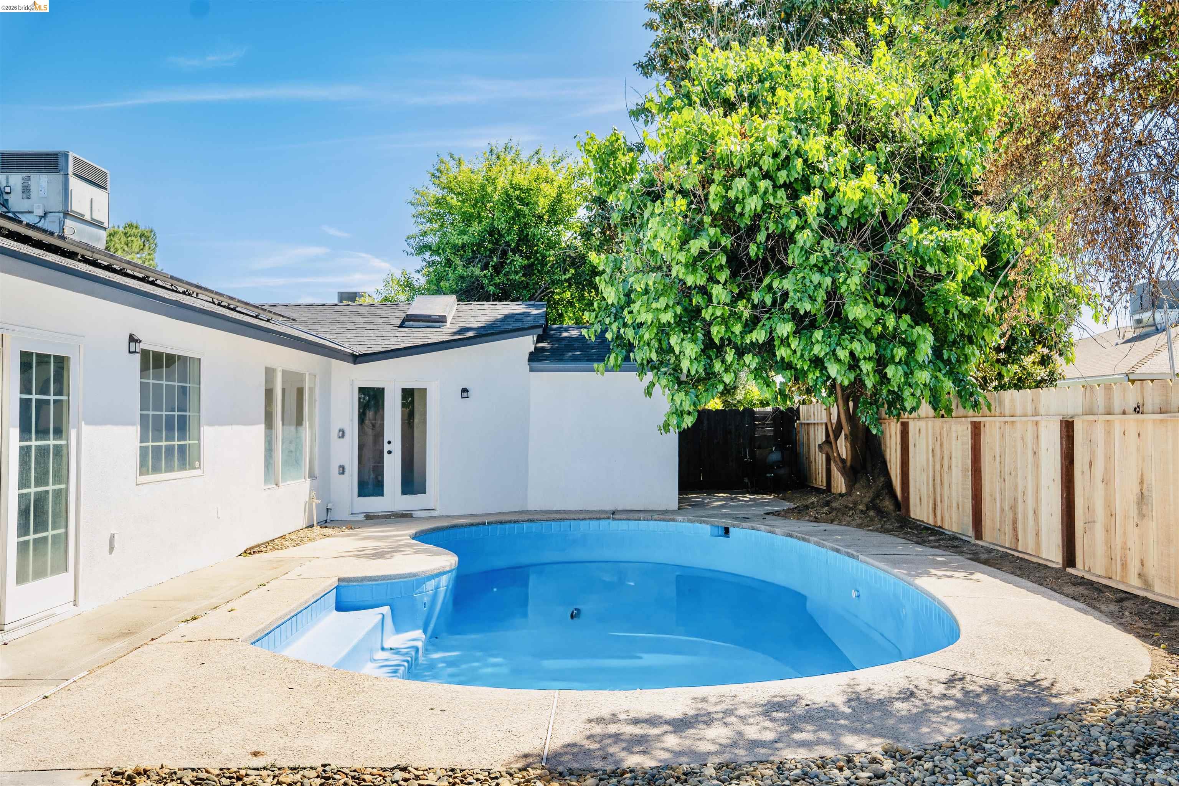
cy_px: 393
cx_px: 590
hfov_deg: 61.1
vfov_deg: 43.0
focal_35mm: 30
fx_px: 999
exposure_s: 1/640
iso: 100
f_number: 5
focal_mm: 30.5
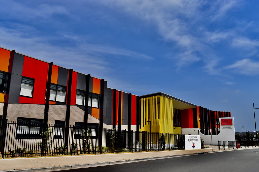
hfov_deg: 61.9
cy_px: 86
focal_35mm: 30
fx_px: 216
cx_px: 130
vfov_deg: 43.6
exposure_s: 1/500
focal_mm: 20
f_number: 11
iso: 200
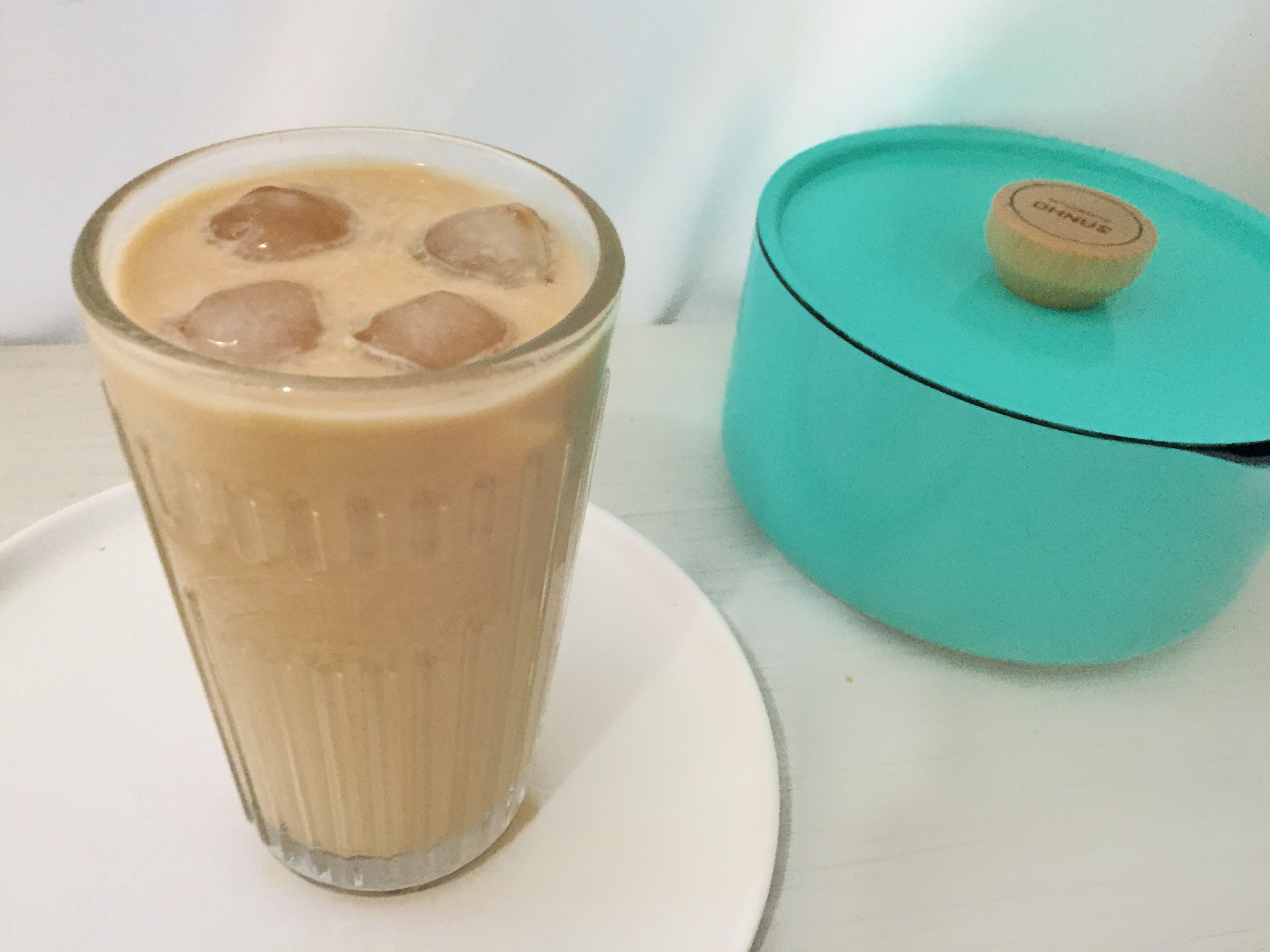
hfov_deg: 60.0
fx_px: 1101
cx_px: 643
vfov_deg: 46.8
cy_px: 467
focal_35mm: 30
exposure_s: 1/33
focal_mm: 4.15
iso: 250
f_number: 2.2
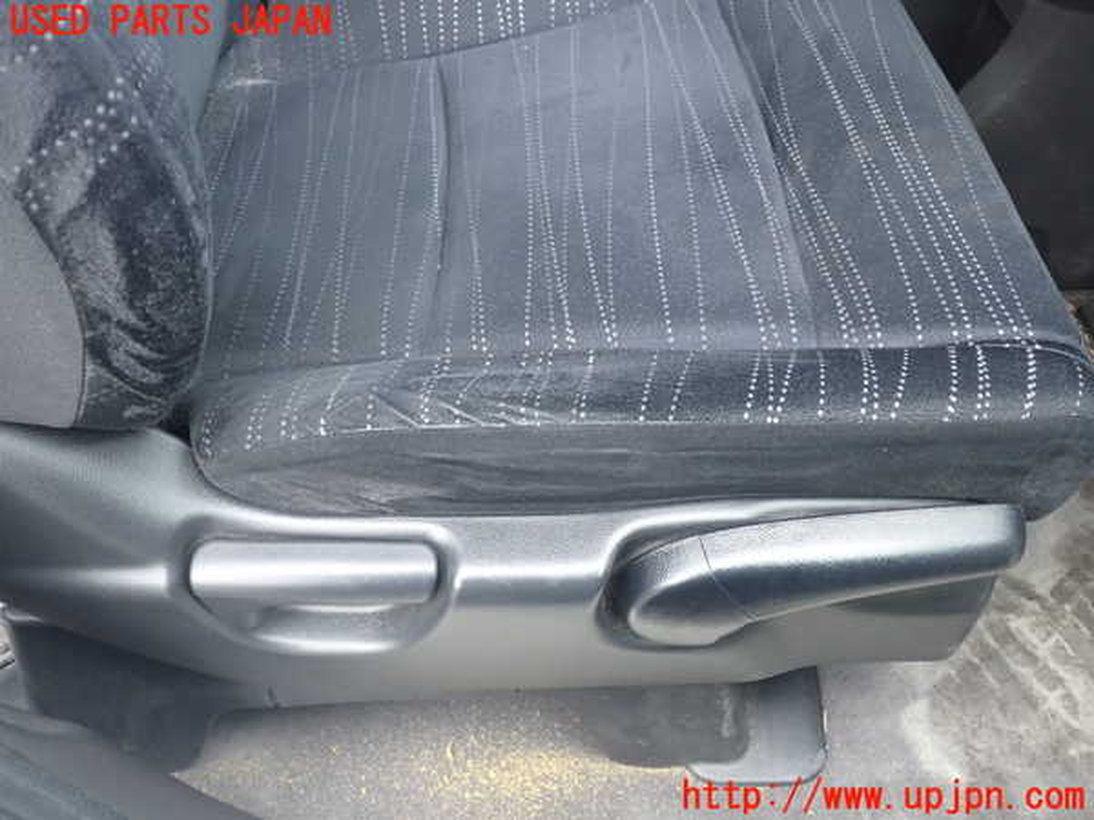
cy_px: 410
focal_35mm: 30
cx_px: 547
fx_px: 948
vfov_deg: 46.8
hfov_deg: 60.0
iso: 200
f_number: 2.3
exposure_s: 1/50
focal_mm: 5.4
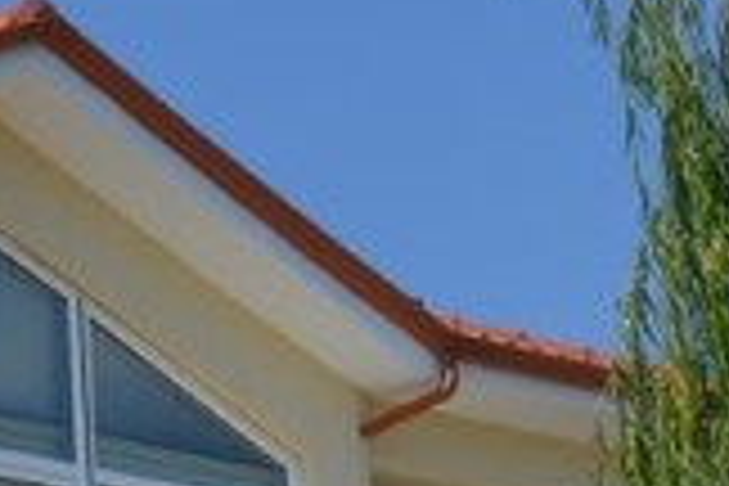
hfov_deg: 6.7
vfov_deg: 4.5
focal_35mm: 303
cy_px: 961
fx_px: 6135
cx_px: -306
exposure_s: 1/320
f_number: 9
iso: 100
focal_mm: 32
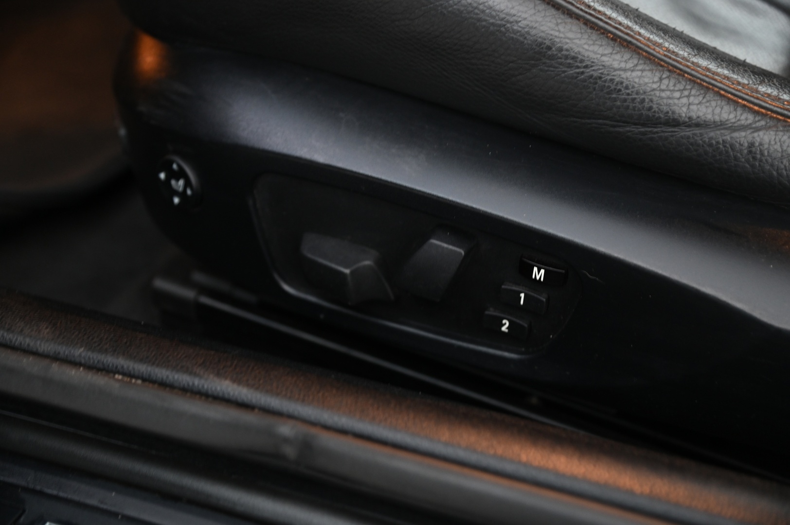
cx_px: 395
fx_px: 1359
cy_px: 262
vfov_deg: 21.9
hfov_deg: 32.4
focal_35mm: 62
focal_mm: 62
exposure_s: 1/10
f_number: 4
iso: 2000
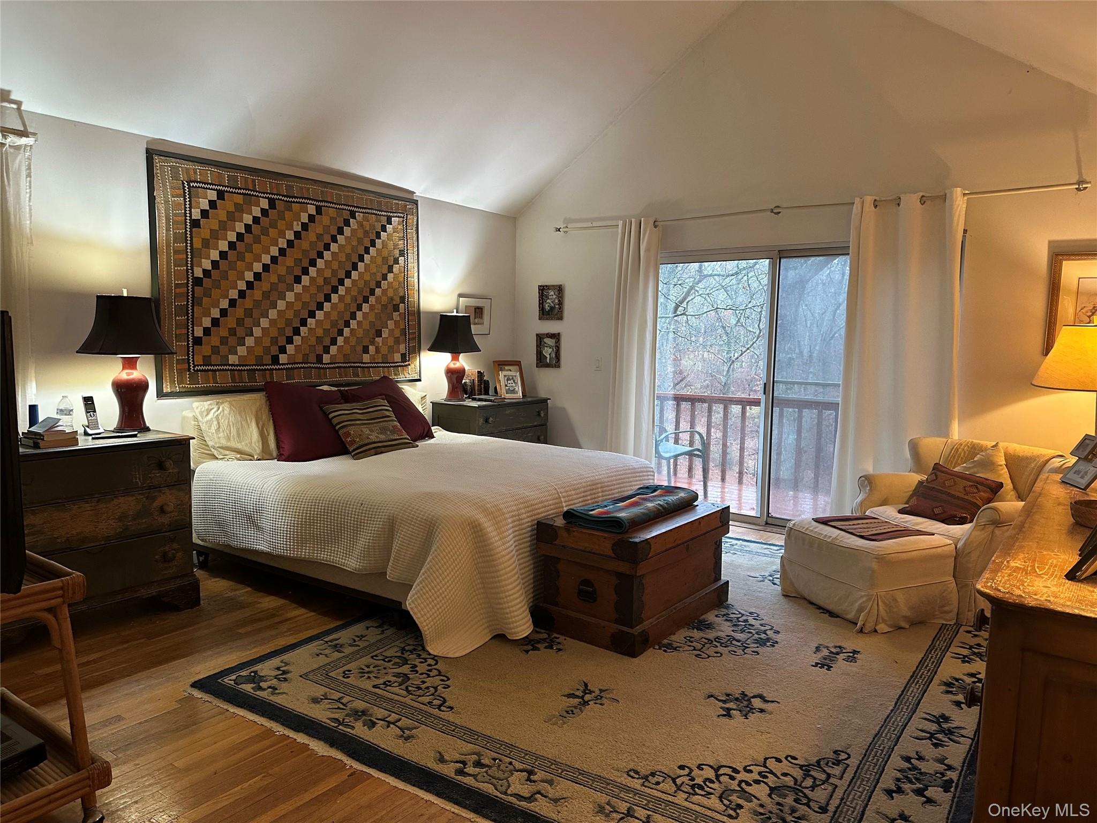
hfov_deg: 71.6
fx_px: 761
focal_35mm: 24
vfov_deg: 56.8
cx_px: 548
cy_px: 412
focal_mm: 6.86
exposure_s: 1/60
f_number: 1.78
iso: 400
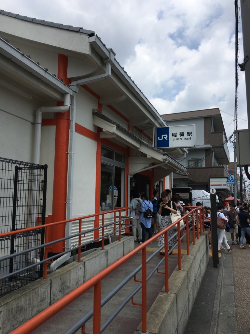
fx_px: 279
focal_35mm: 29
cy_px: 167
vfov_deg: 61.7
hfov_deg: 48.2
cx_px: 125
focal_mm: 4.15
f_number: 2.2
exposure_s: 1/2262
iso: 25
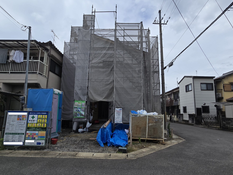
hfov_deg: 91.0
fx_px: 114
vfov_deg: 74.5
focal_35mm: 17
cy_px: 96
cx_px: 119
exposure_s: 1/3418
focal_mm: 2.2
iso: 50
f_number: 2.2
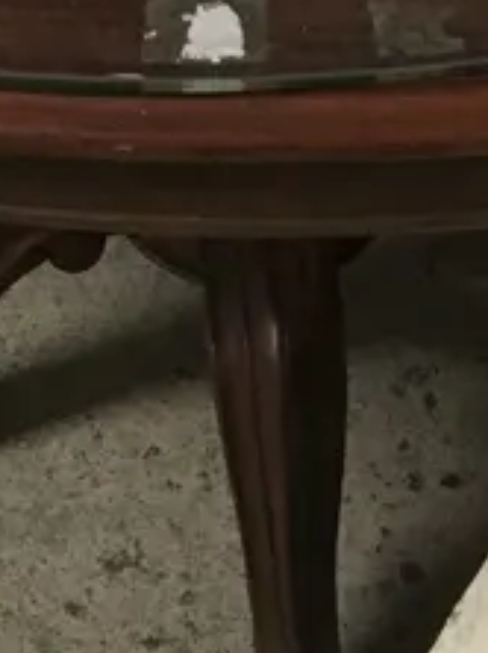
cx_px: 276
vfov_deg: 13.0
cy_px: -612
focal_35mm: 134
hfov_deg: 11.0
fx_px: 2524
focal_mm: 4.15
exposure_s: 1/33
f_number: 2.2
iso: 200
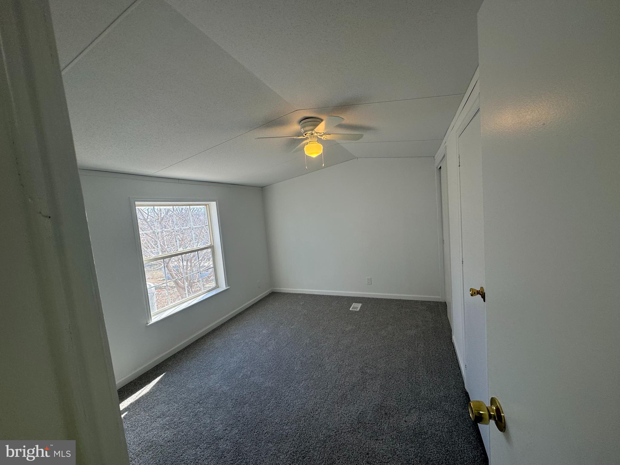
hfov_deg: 102.1
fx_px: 251
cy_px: 232
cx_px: 310
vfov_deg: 85.7
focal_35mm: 14
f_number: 2.2
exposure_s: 1/120
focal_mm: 2.22
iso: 50
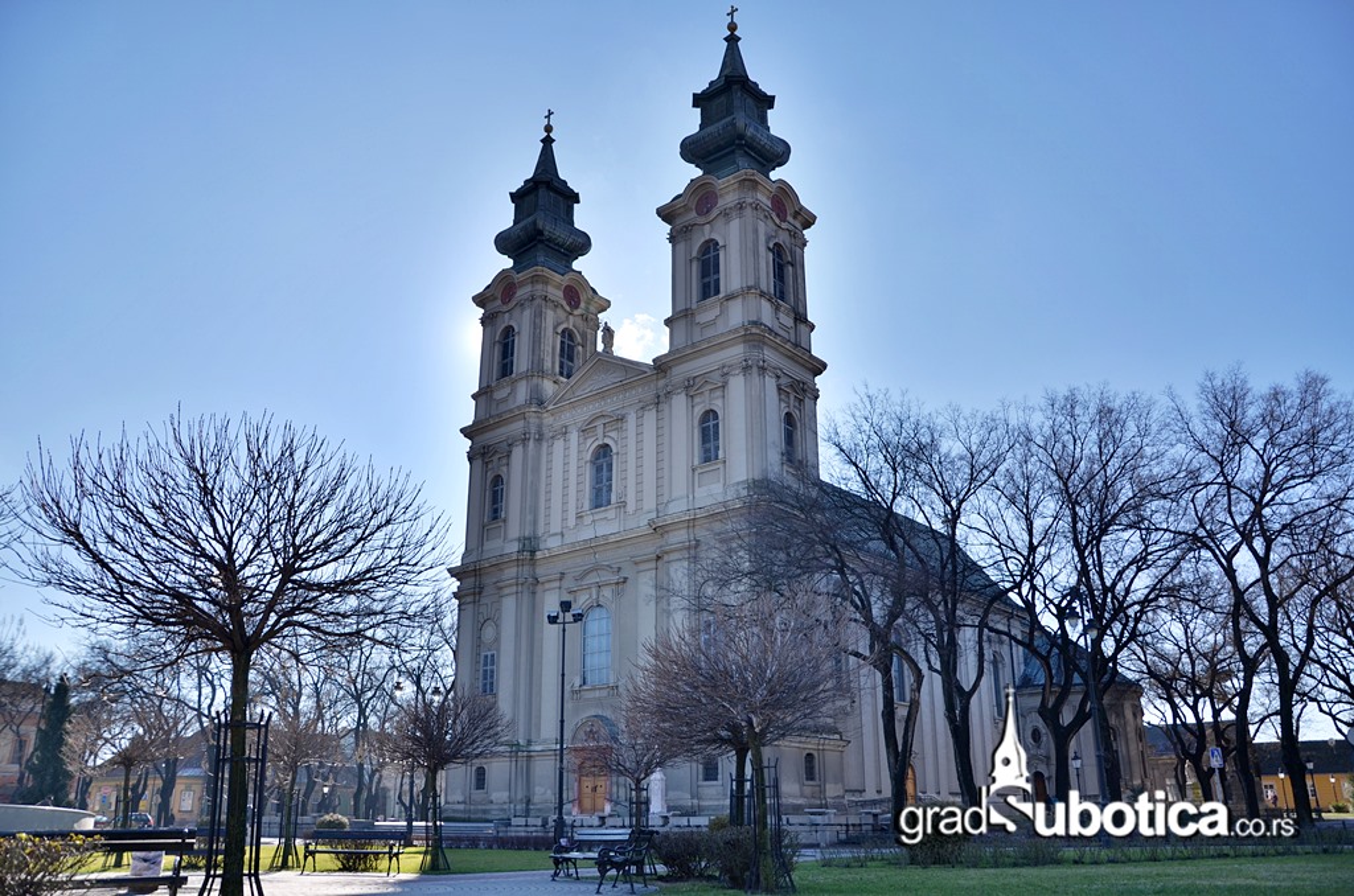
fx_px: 1013
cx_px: 677
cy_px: 448
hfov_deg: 67.5
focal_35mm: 27
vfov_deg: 47.7
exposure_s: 1/640
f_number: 3.5
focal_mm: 18
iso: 100
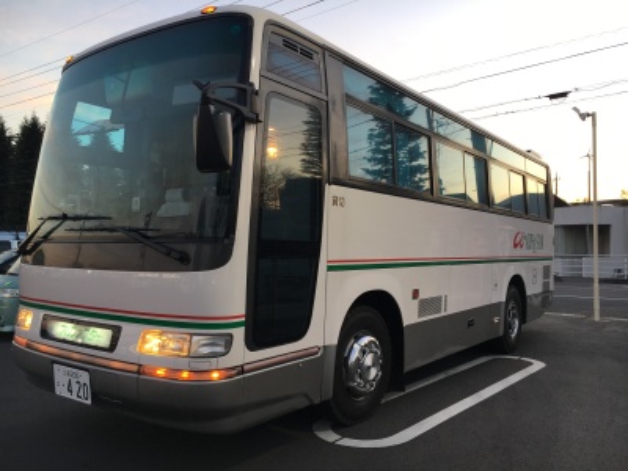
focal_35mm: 29
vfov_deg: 48.2
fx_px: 526
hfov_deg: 61.7
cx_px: 314
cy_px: 236
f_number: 2.2
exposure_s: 1/40
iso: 25
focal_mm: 4.15
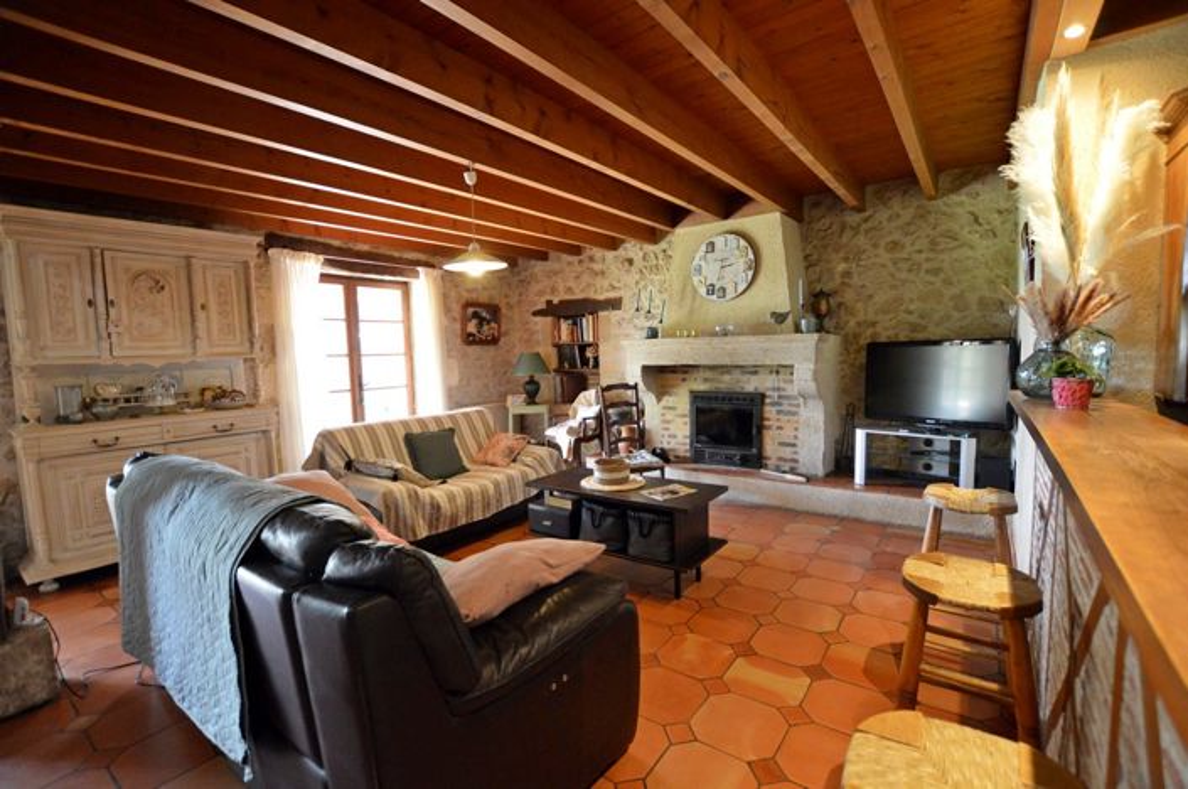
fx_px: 494
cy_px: 394
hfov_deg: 100.5
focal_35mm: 15
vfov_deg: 77.2
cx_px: 594
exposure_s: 1/60
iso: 2800
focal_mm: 10
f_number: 3.5
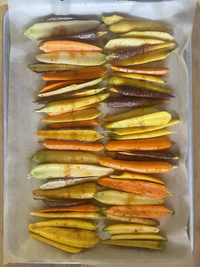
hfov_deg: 53.1
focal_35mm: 26
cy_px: 134
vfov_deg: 67.3
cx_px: 100
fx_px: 200
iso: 250
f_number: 1.6
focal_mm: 4.2
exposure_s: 1/60
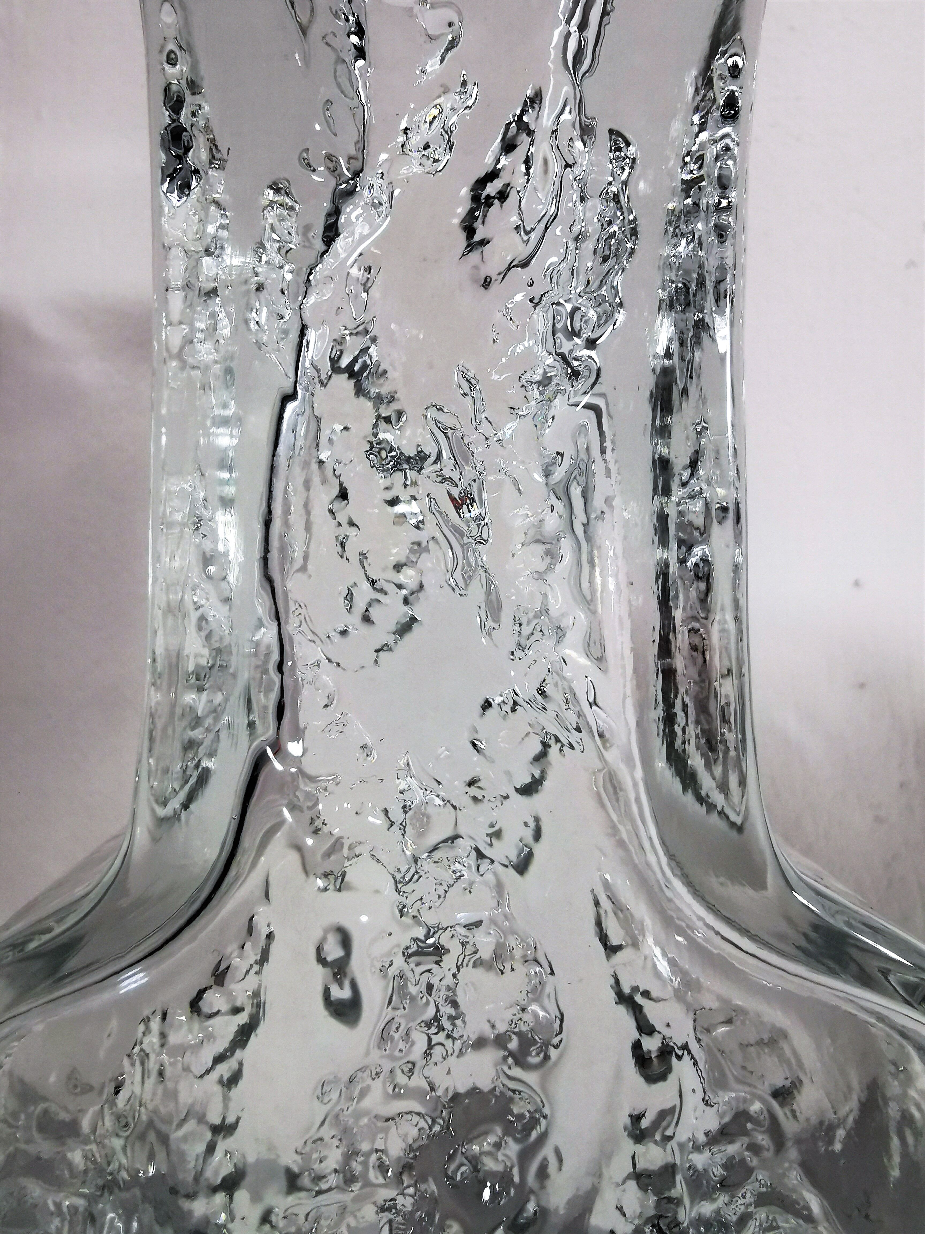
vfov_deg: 67.3
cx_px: 462
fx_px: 926
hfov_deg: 53.1
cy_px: 617
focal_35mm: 26
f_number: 2.2
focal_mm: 2.26
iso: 100
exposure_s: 1/50
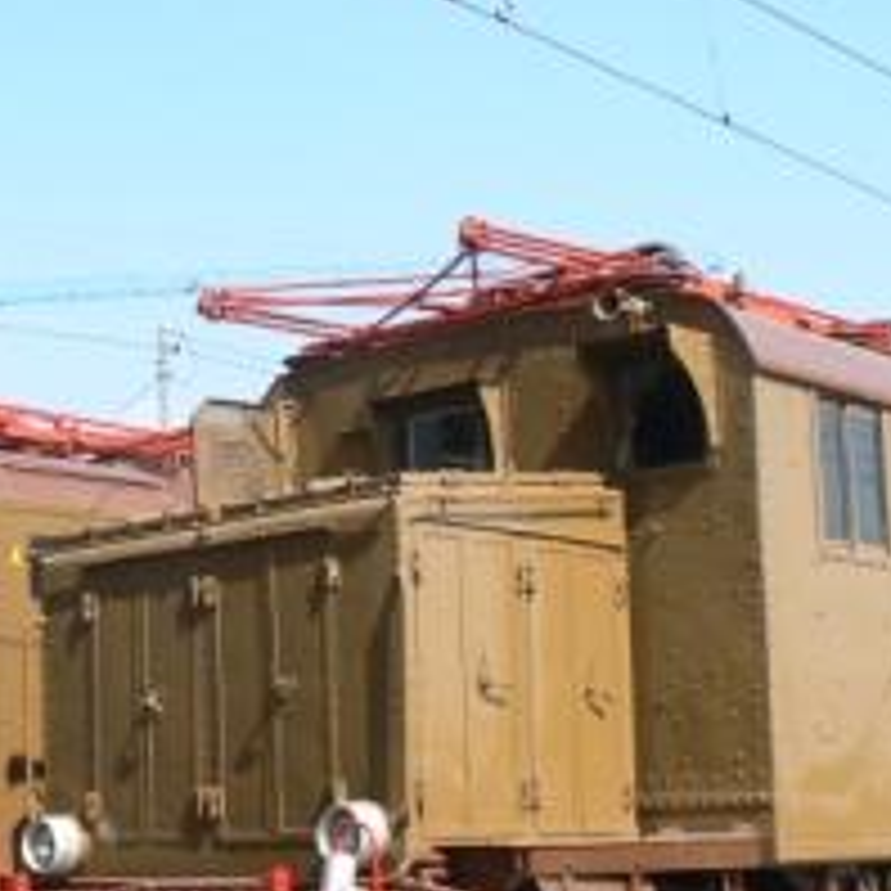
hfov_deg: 23.2
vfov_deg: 23.6
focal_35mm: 72
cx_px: 54
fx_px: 2097
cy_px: 720
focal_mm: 6
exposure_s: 1/250
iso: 80
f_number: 5.6
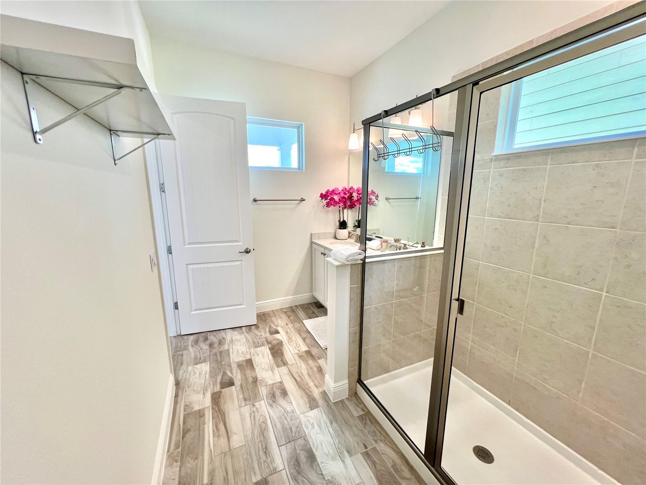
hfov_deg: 106.2
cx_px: 323
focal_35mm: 13
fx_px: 243
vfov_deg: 89.9
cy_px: 242
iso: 80
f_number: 1.8
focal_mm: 1.57
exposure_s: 1/120
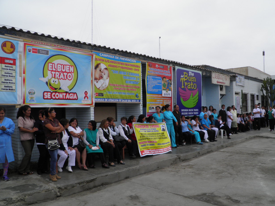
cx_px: 140
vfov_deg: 48.2
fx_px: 230
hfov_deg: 61.7
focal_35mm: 29
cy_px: 104
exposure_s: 1/320
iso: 50
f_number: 5.7
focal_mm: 4.9
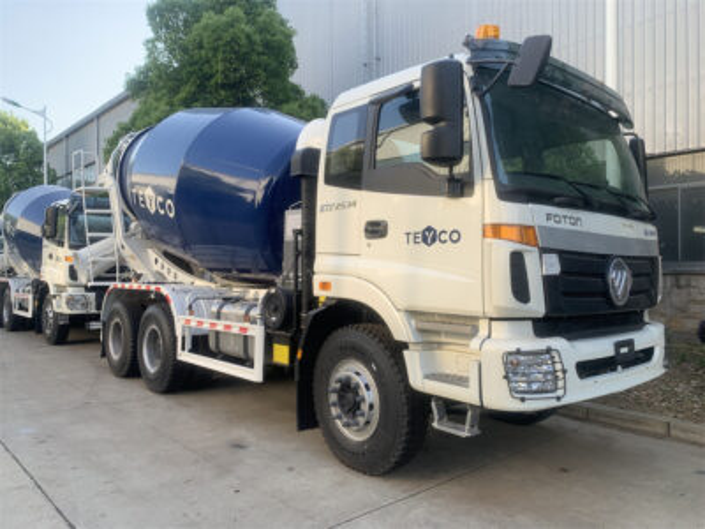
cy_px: 264
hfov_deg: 67.3
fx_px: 530
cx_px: 352
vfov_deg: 53.1
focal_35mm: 26
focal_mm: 4.25
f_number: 1.8
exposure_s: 1/382
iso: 25
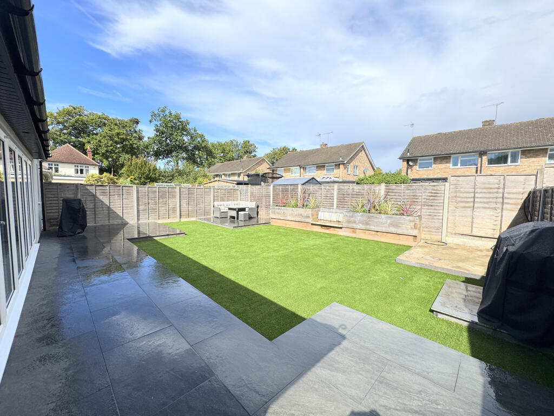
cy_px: 208
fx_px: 224
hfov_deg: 102.1
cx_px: 277
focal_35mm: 14
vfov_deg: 85.7
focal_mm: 2.22
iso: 50
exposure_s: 1/1880
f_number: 2.2
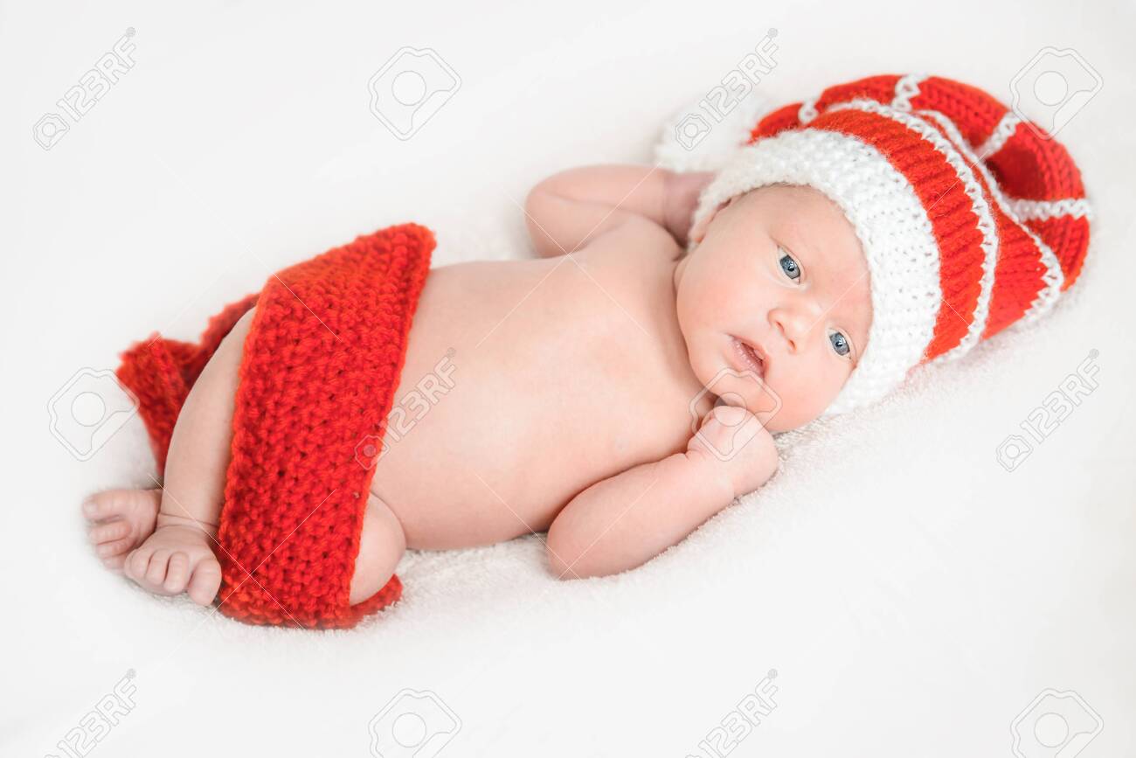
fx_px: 1641
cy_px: 379
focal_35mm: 52
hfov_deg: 38.2
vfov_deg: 26.0
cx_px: 568
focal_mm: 52
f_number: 4.5
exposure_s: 1/80
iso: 400
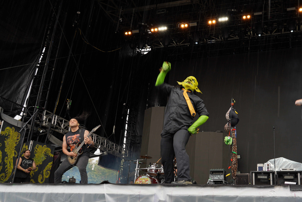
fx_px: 285
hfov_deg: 54.7
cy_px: 123
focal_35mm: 34
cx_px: 200
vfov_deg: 38.7
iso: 100
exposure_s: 1/60
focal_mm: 24
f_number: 5.6
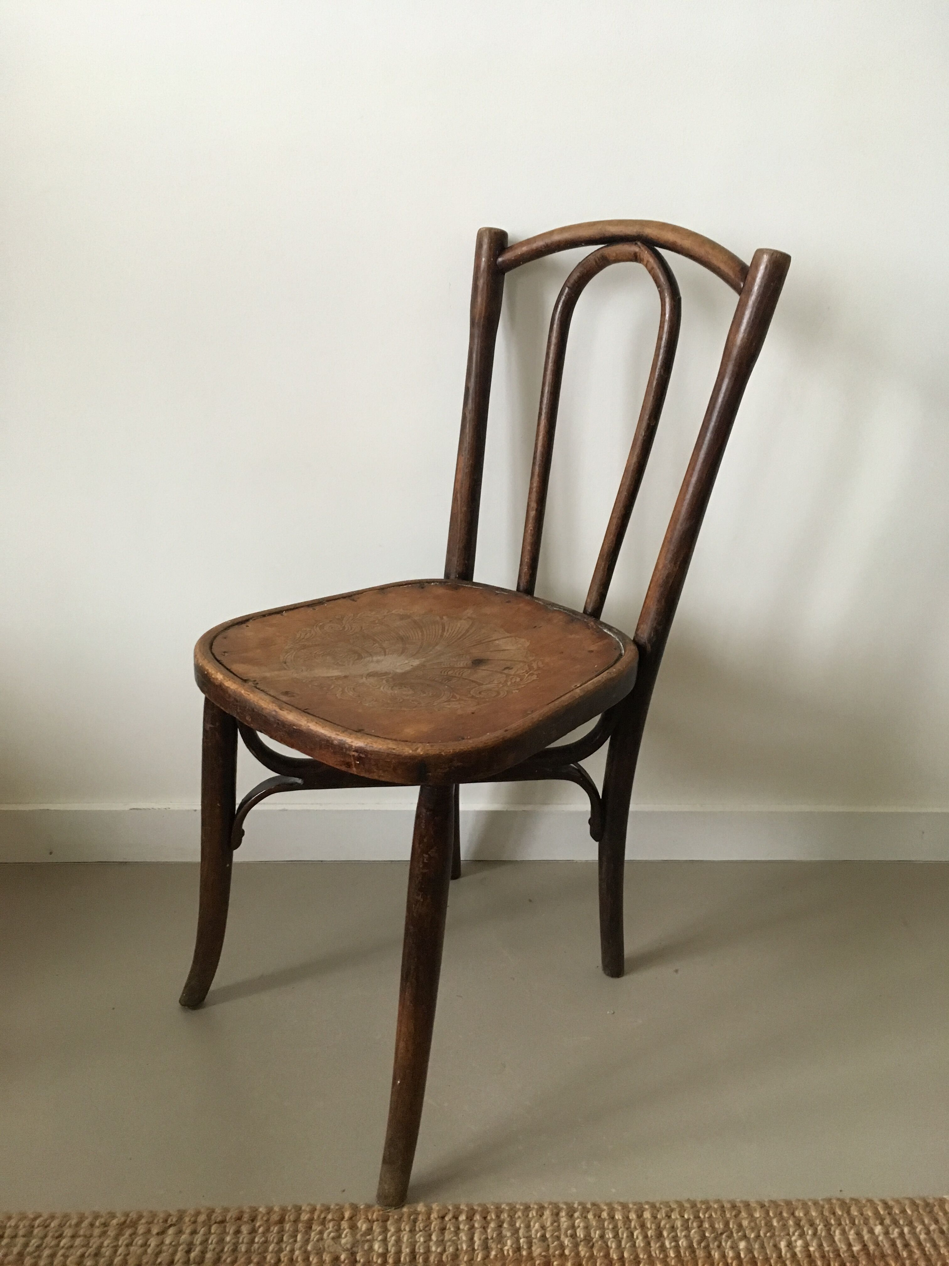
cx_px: 474
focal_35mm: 29
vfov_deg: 61.7
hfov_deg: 48.2
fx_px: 1060
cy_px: 633
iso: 200
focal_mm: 4.15
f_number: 2.2
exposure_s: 1/25
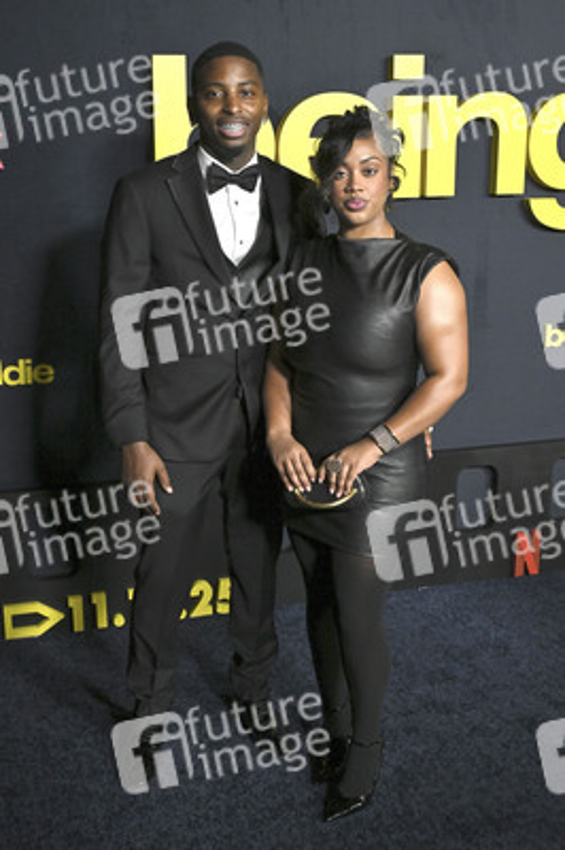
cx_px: 282
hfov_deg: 34.2
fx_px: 920
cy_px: 425
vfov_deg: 49.6
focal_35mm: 39
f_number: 6.3
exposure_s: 1/320
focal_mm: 39
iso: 2000
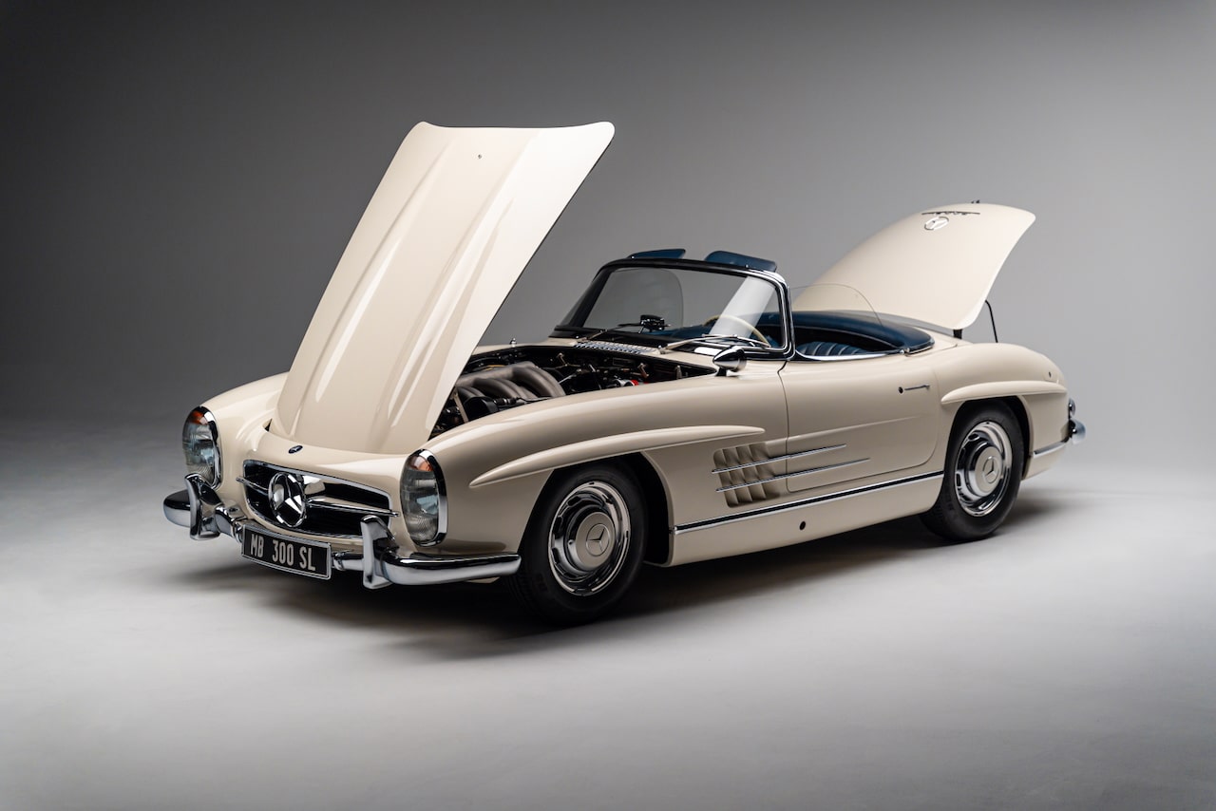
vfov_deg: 22.7
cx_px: 608
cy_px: 406
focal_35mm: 60
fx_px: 2024
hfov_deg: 33.4
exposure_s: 1/80
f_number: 2.8
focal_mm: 59.9
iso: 500
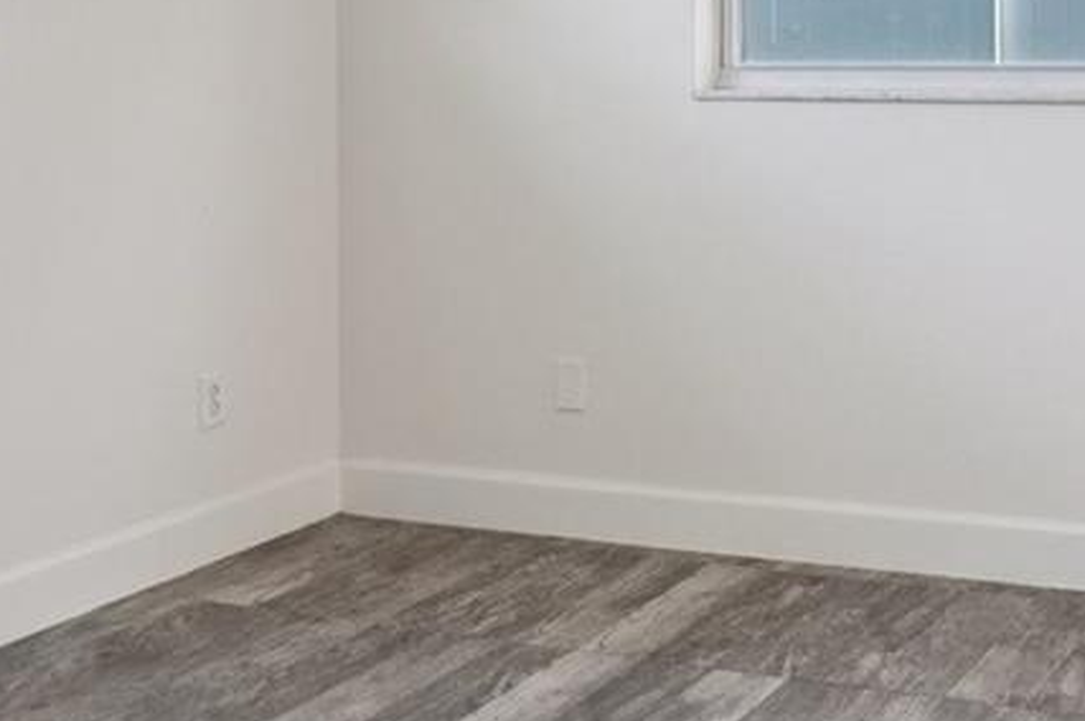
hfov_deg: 32.0
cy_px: 76
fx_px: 1807
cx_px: 945
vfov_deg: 22.1
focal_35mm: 60
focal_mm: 16
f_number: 8
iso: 800
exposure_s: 1/15
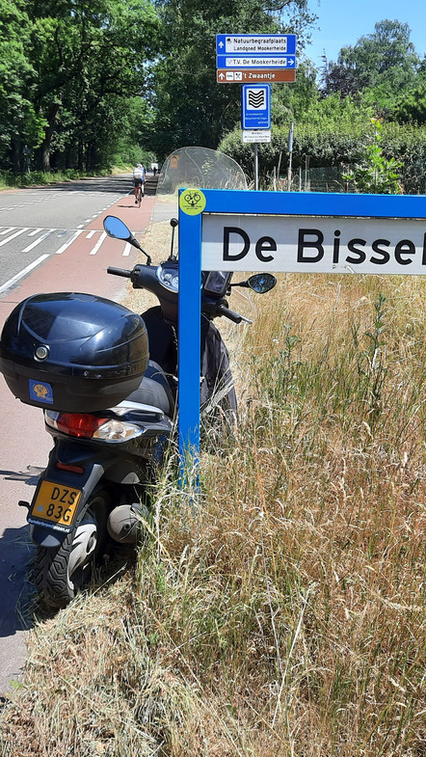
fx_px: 742
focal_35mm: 37
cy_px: 373
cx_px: 216
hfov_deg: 32.0
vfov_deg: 54.0
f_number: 2
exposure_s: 1/725
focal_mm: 4.6
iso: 32
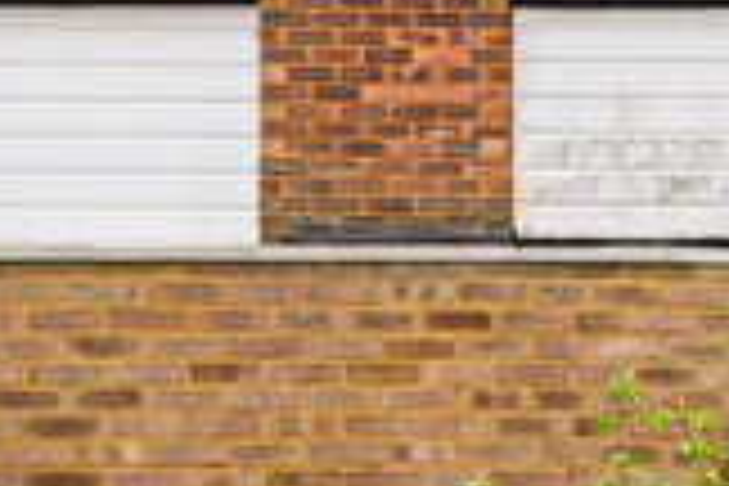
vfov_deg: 15.0
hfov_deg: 18.5
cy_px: 331
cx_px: 1238
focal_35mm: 91
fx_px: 1843
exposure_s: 1/400
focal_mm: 21
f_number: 5
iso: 500
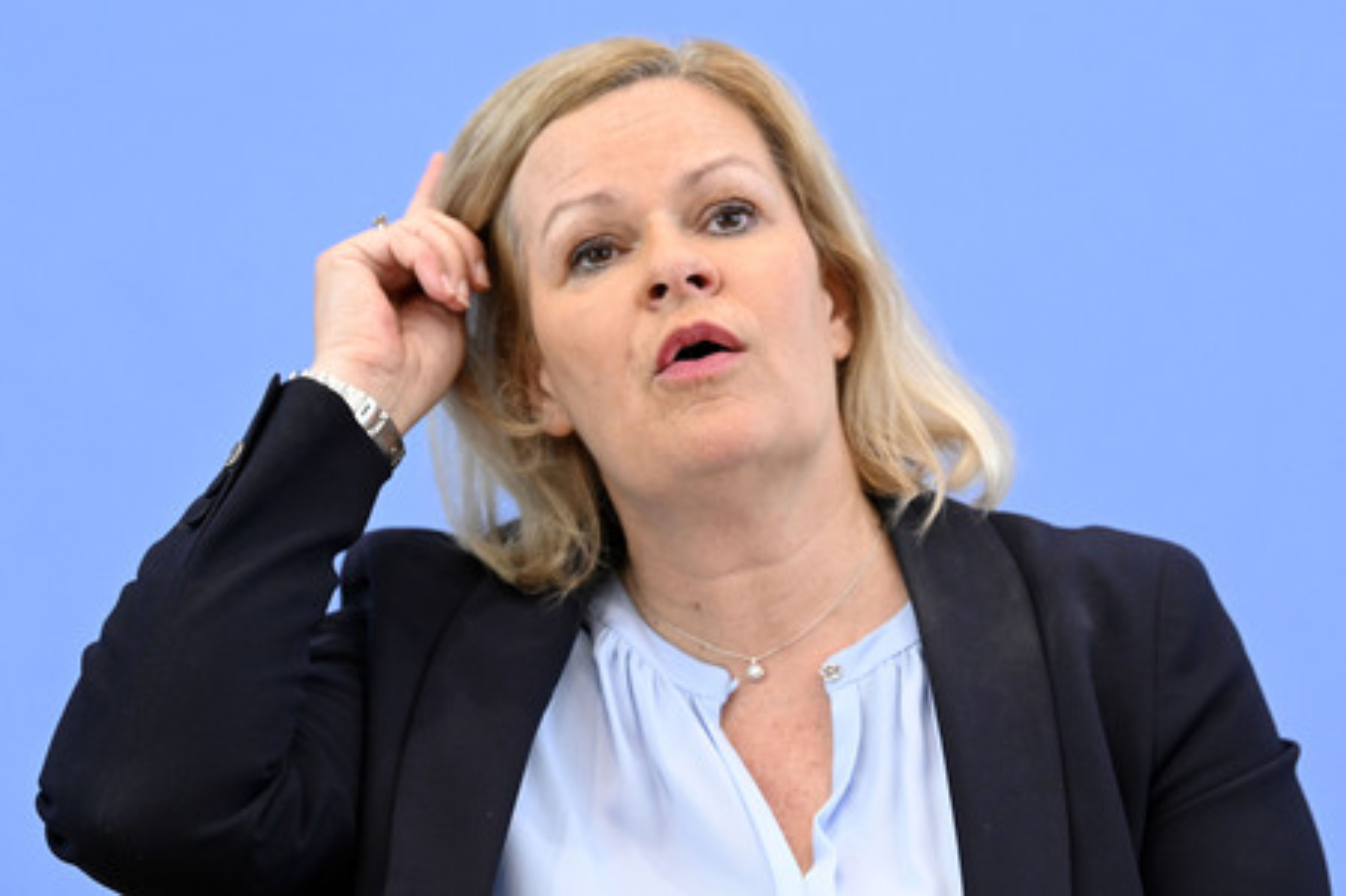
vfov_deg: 9.4
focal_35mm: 145
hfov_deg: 14.2
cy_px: 448
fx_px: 5417
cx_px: 673
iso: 3200
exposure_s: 1/640
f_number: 5
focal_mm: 145
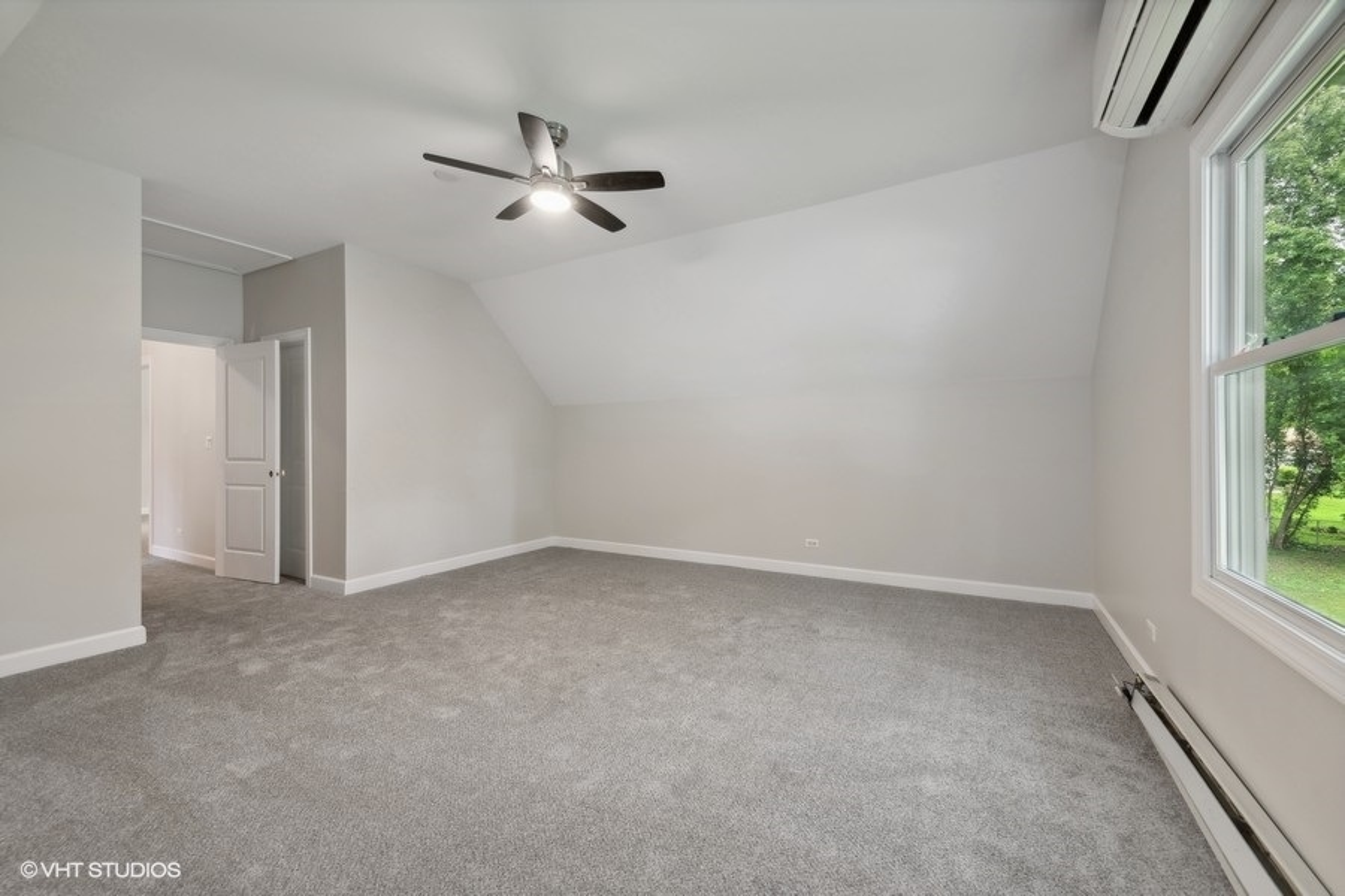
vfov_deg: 81.2
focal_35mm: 14
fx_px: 523
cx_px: 672
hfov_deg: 104.3
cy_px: 448
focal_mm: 14
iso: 200
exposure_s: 1/4
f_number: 9.5
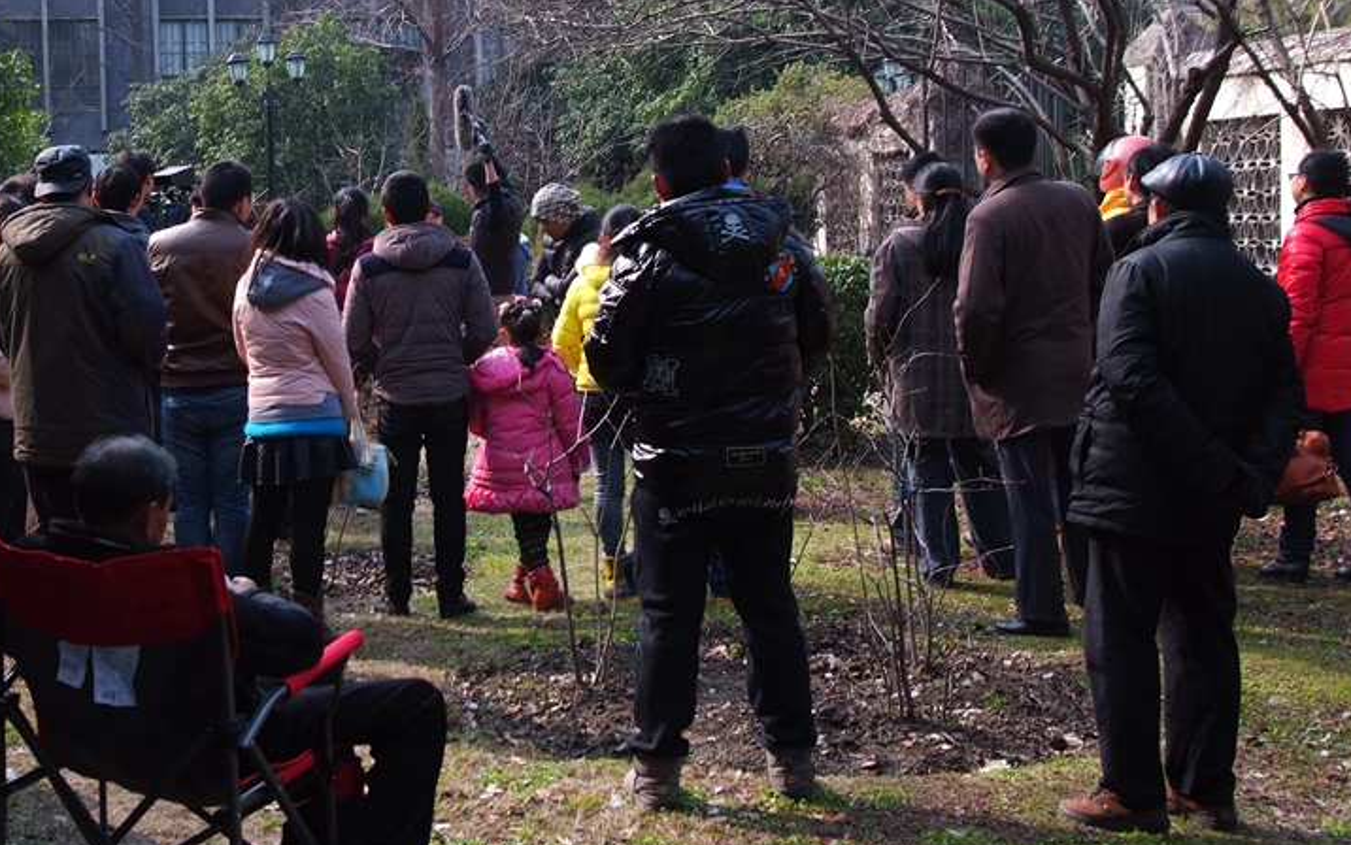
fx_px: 2578
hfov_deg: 29.1
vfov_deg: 18.6
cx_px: 432
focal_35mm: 70
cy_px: 339
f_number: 6.3
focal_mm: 32
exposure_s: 1/142
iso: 100
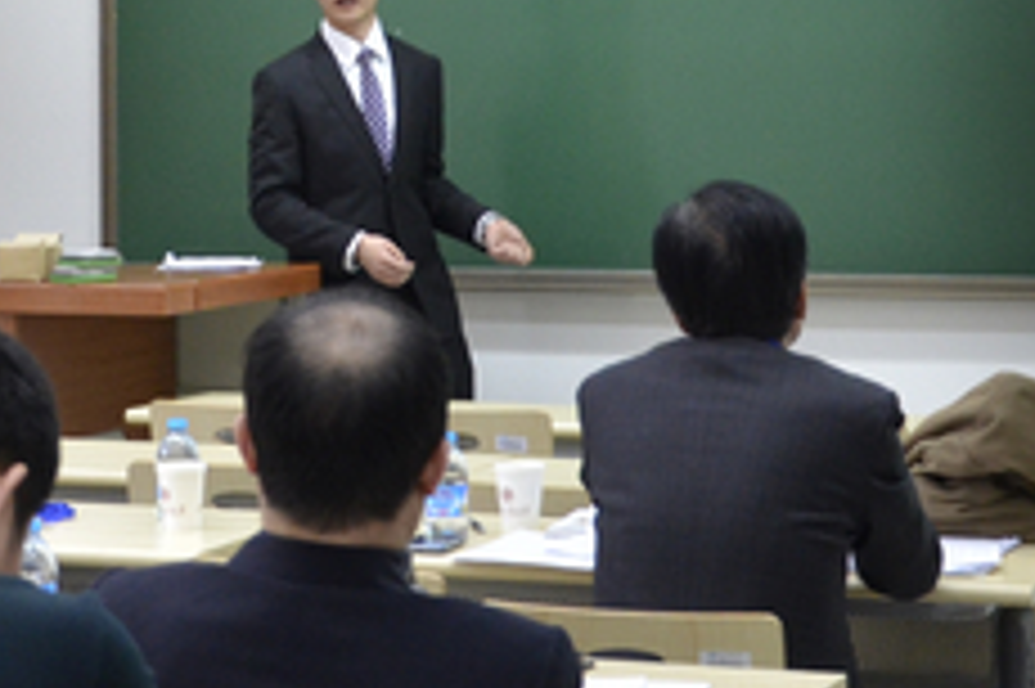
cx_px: 122
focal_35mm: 125
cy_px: 67
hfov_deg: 16.2
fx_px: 3591
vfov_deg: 10.9
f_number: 3.8
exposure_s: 1/80
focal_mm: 24
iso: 1000
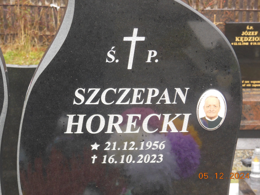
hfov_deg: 20.0
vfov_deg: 15.1
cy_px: 98
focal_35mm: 98
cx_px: 130
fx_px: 736
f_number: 4.7
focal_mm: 17.5
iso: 200
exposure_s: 1/60
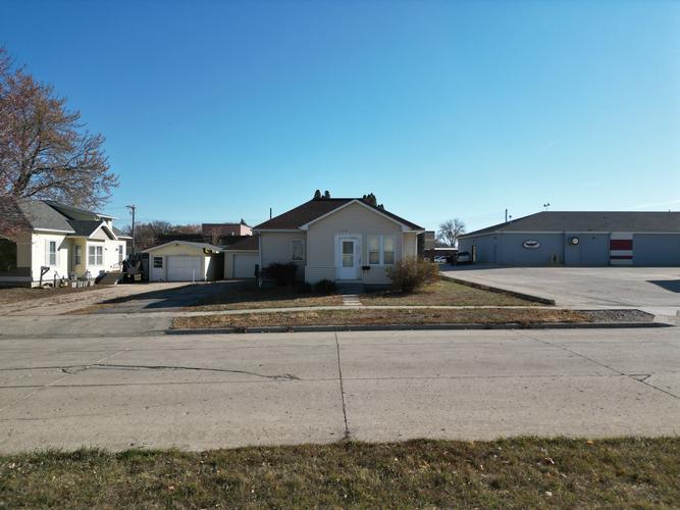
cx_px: 340
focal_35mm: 24
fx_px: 471
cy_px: 255
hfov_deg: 71.6
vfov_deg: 56.8
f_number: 1.7
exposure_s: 1/3200
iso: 120
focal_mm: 6.72
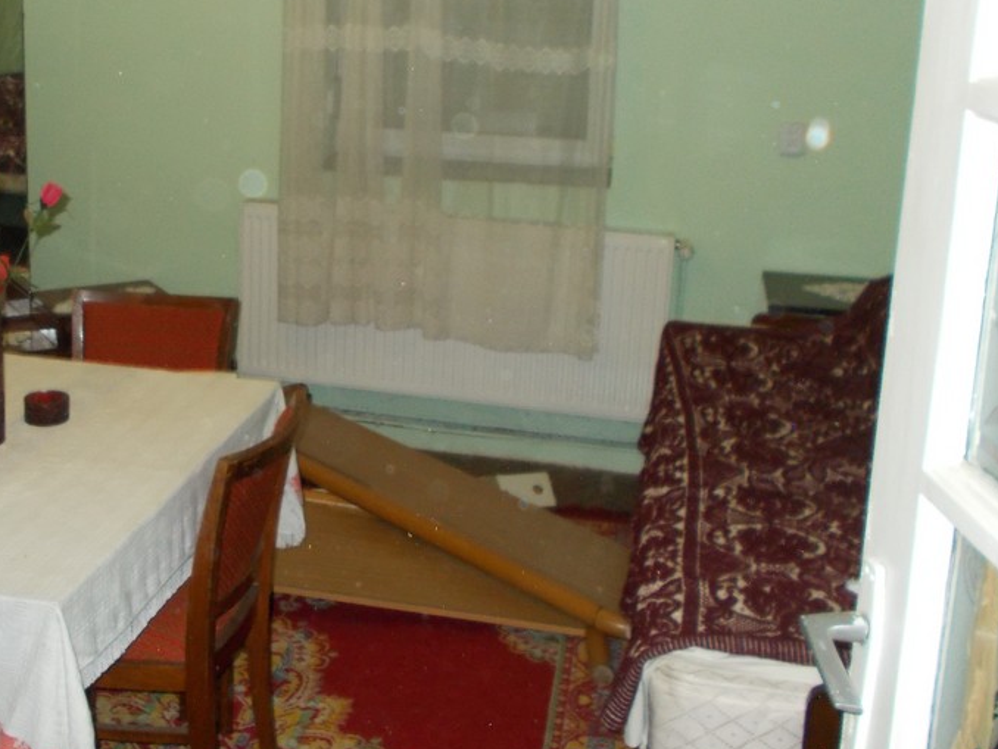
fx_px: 1327
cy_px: 205
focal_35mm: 46
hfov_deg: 40.7
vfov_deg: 31.1
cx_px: 333
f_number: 3.2
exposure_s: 1/25
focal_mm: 4.6
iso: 220
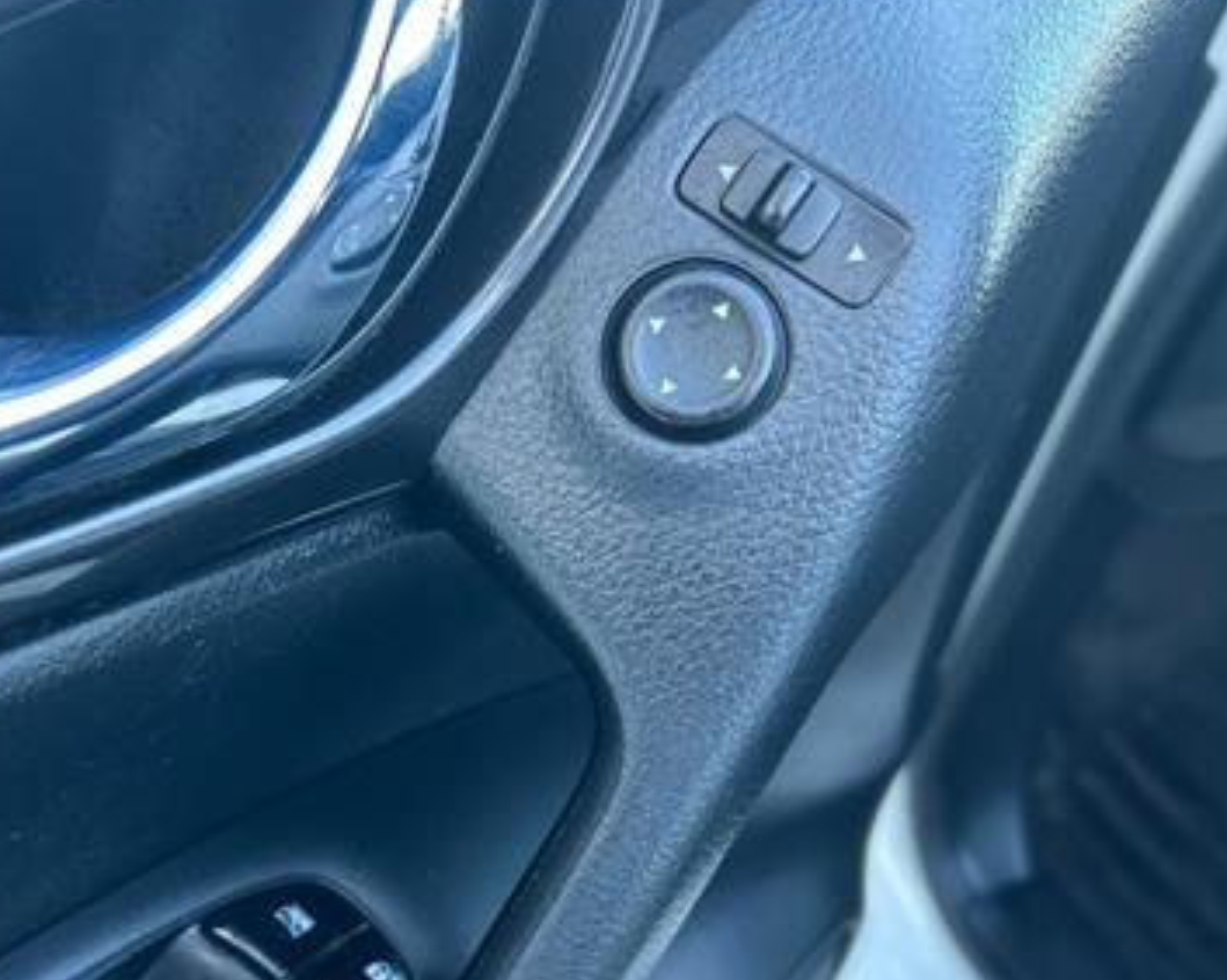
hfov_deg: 39.5
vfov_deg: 32.1
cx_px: 344
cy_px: 730
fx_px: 1670
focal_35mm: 46
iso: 125
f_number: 1.5
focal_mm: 5.7
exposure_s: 1/81
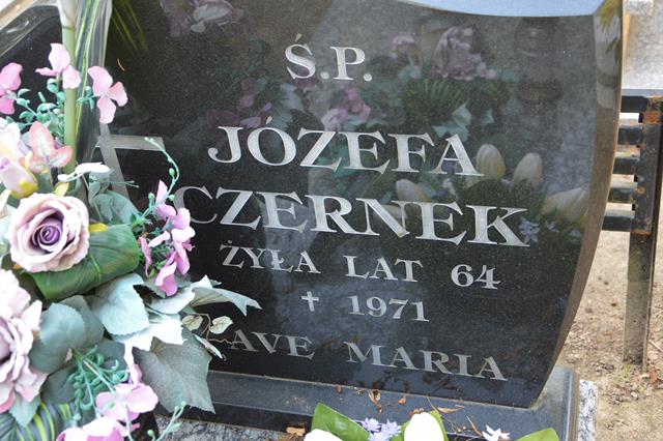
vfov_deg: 26.5
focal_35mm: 51
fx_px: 939
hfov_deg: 38.9
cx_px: 332
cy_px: 220
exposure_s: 1/50
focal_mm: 34
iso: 400
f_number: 4.2
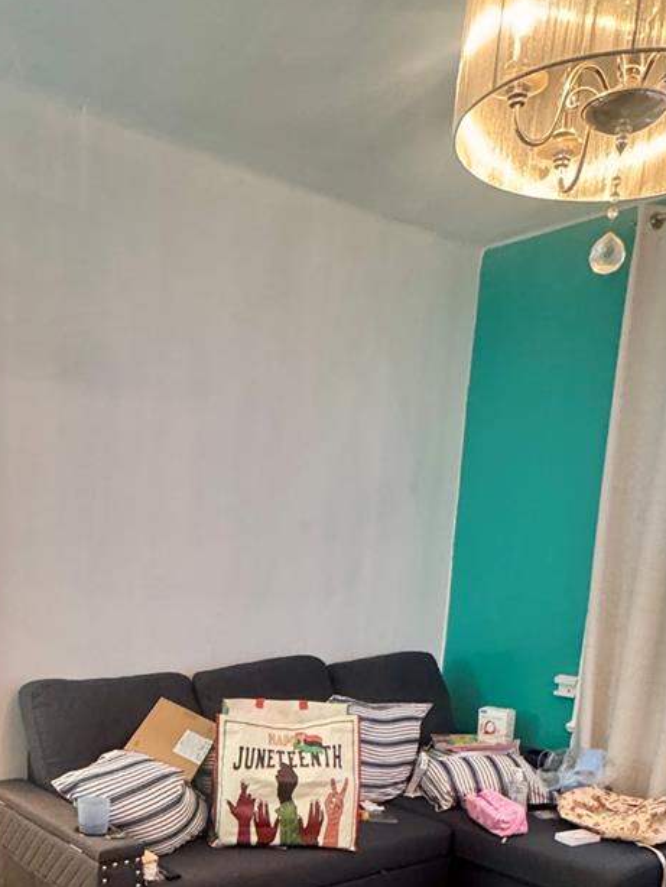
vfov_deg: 47.9
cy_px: 777
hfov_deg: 40.5
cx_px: 263
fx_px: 897
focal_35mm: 35
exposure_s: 1/60
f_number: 2.2
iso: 800
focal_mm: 2.22
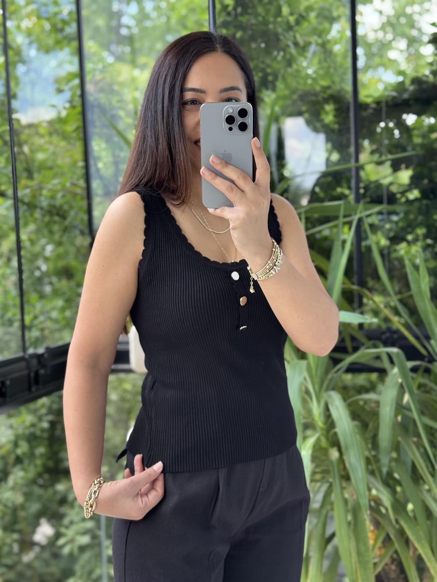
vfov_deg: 39.7
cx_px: 218
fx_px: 808
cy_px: 291
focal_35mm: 48
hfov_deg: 30.3
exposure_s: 1/121
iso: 100
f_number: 1.78
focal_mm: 6.76
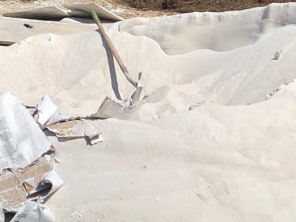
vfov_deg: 12.7
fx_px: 932
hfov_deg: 17.4
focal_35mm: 109
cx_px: -37
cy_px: -131
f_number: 1.8
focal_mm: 3.99
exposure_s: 1/3472
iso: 20
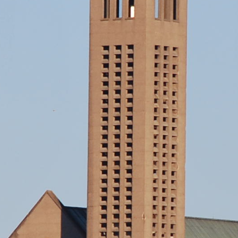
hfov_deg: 1.4
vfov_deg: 1.4
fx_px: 9740
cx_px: 172
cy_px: 140
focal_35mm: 1252
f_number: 5.6
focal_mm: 135
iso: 125
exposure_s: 1/500
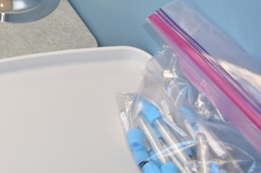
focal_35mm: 92
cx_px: -148
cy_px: -111
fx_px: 666
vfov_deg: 13.7
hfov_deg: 19.0
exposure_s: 1/100
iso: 800
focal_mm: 18
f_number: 5
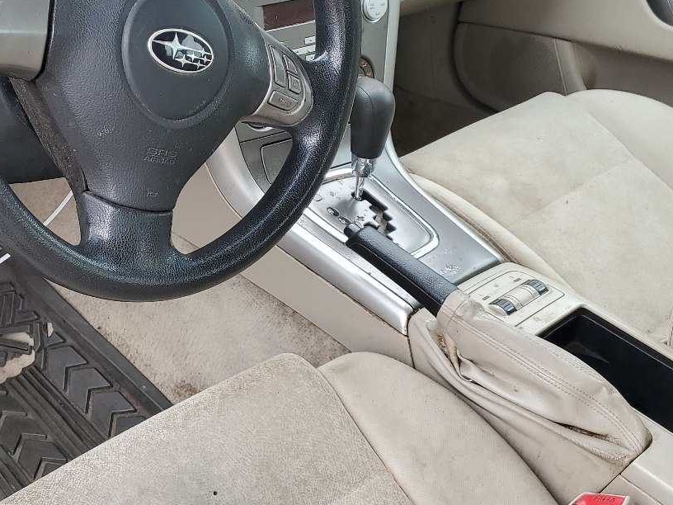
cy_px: 189
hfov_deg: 36.5
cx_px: 160
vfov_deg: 28.5
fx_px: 992
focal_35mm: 51
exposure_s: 1/222
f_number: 1.5
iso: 50
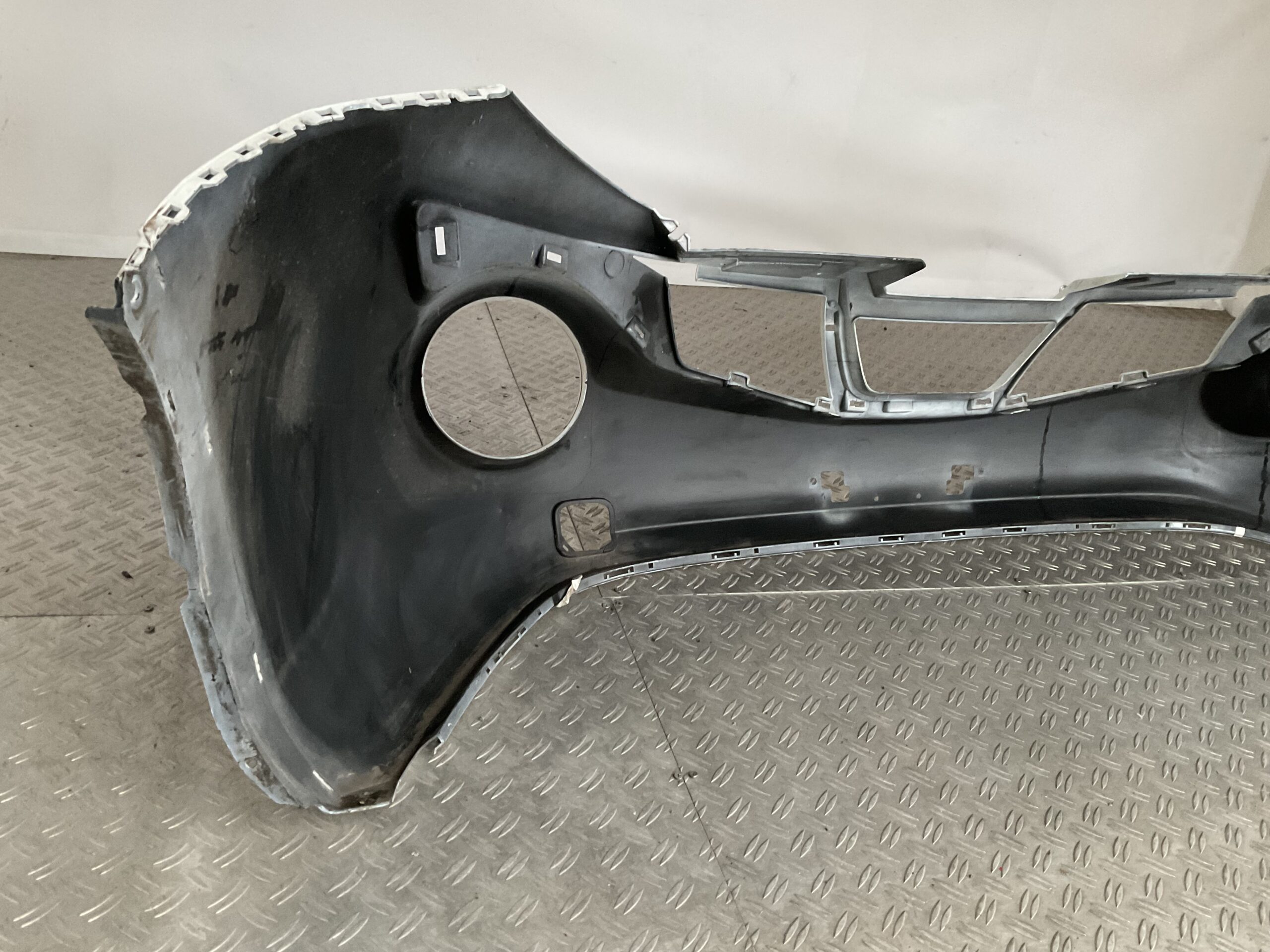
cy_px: 476
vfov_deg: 48.2
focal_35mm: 29
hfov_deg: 61.7
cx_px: 635
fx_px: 1064
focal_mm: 3
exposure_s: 1/30
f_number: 1.8
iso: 320
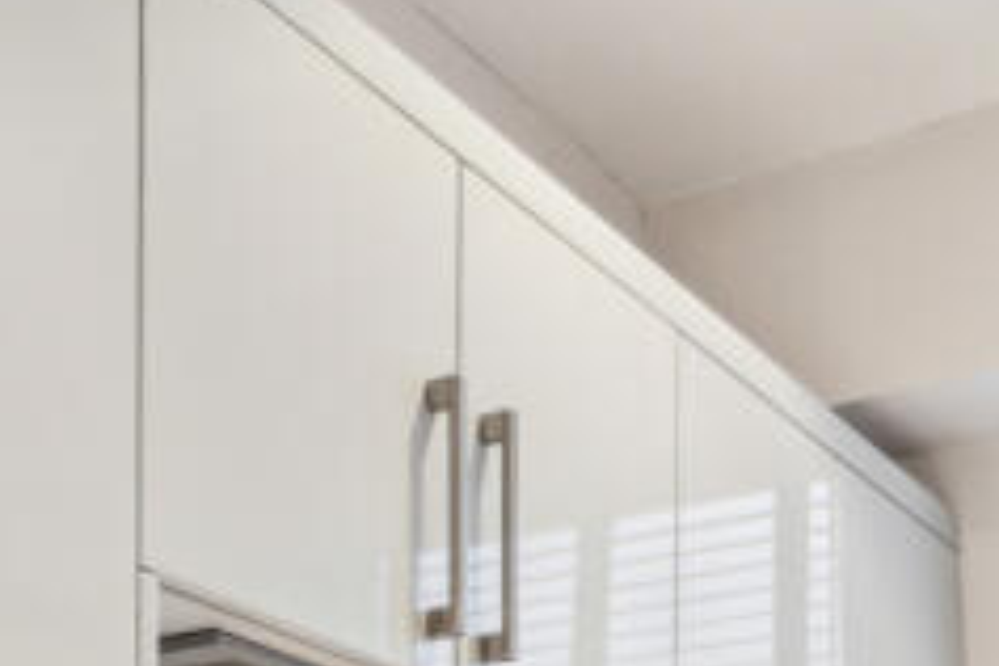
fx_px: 1915
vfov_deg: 16.2
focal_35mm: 69
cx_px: 704
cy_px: 1246
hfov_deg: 28.9
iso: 500
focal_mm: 16
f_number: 11
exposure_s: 1/3.33
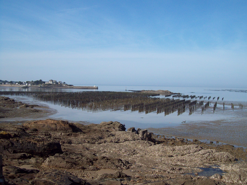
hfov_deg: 50.1
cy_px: 93
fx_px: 264
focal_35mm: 37
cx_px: 126
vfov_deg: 38.7
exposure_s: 1/631
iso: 80
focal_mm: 6
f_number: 4.8
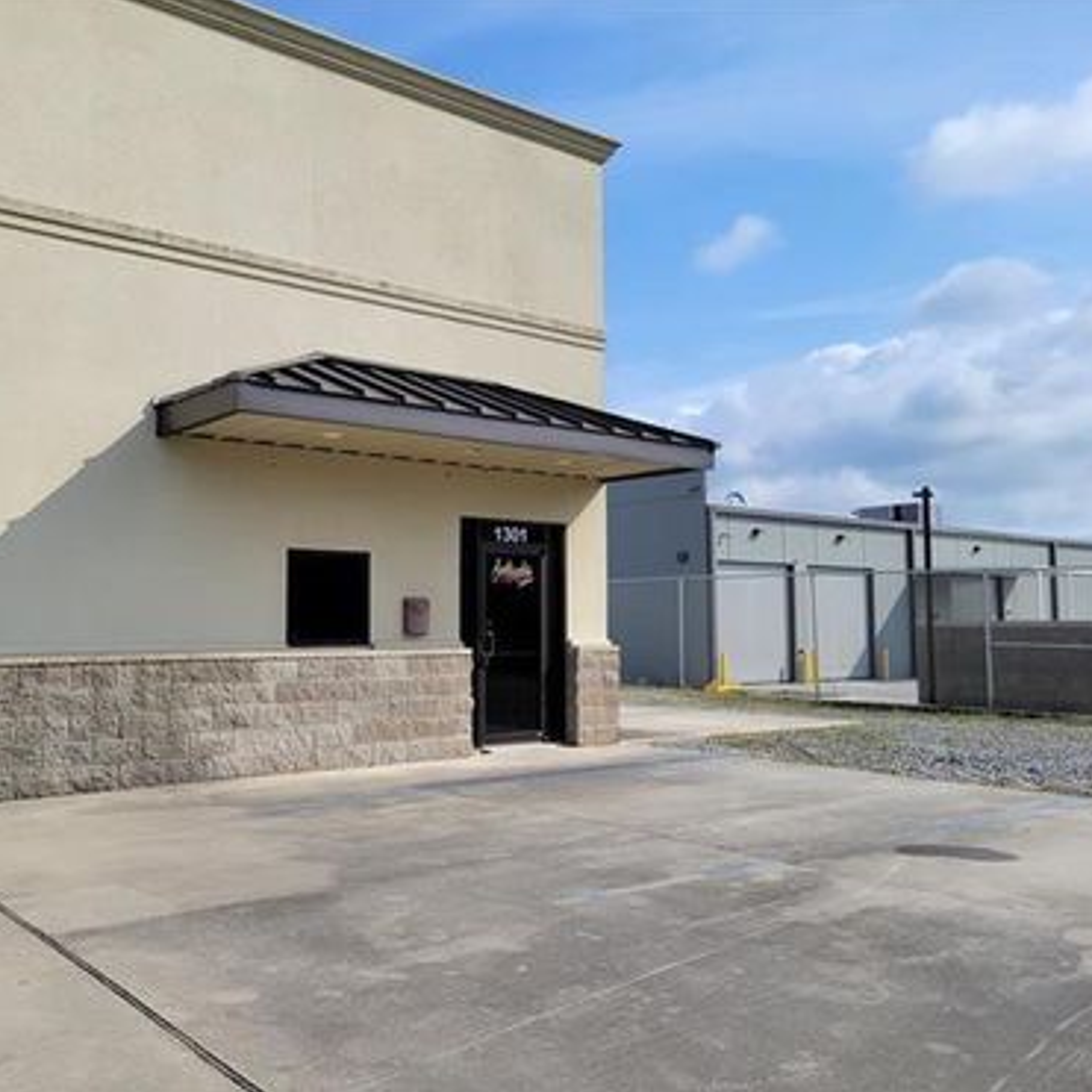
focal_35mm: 31
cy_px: 546
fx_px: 1106
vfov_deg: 52.5
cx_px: 447
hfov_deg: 52.2
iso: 40
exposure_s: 1/3871
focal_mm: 5.4
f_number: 1.8
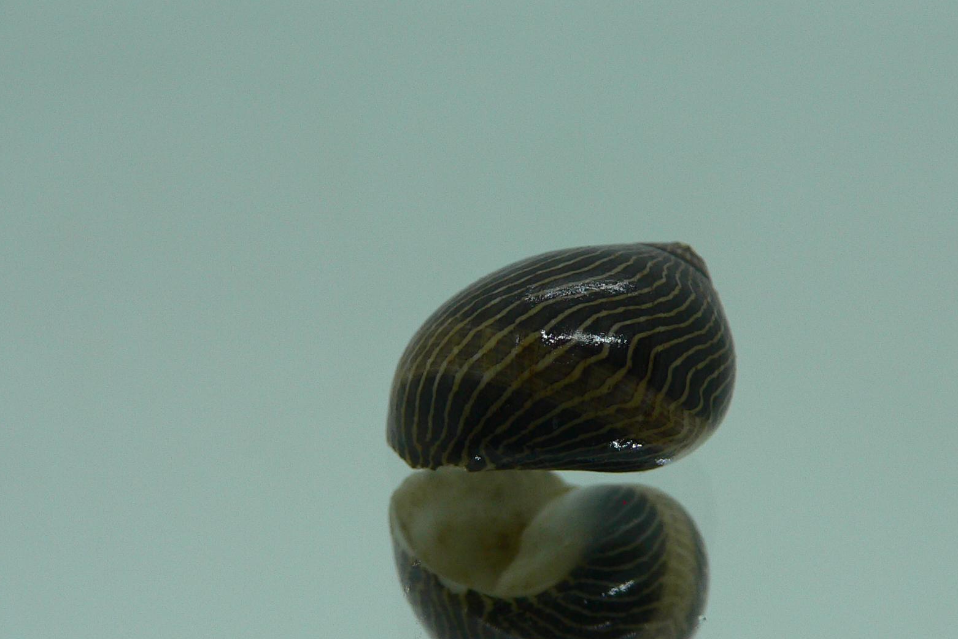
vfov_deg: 28.5
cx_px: 555
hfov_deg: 41.8
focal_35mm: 47
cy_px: 411
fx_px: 1251
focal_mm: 4.6
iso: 80
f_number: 2.8
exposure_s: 1/60
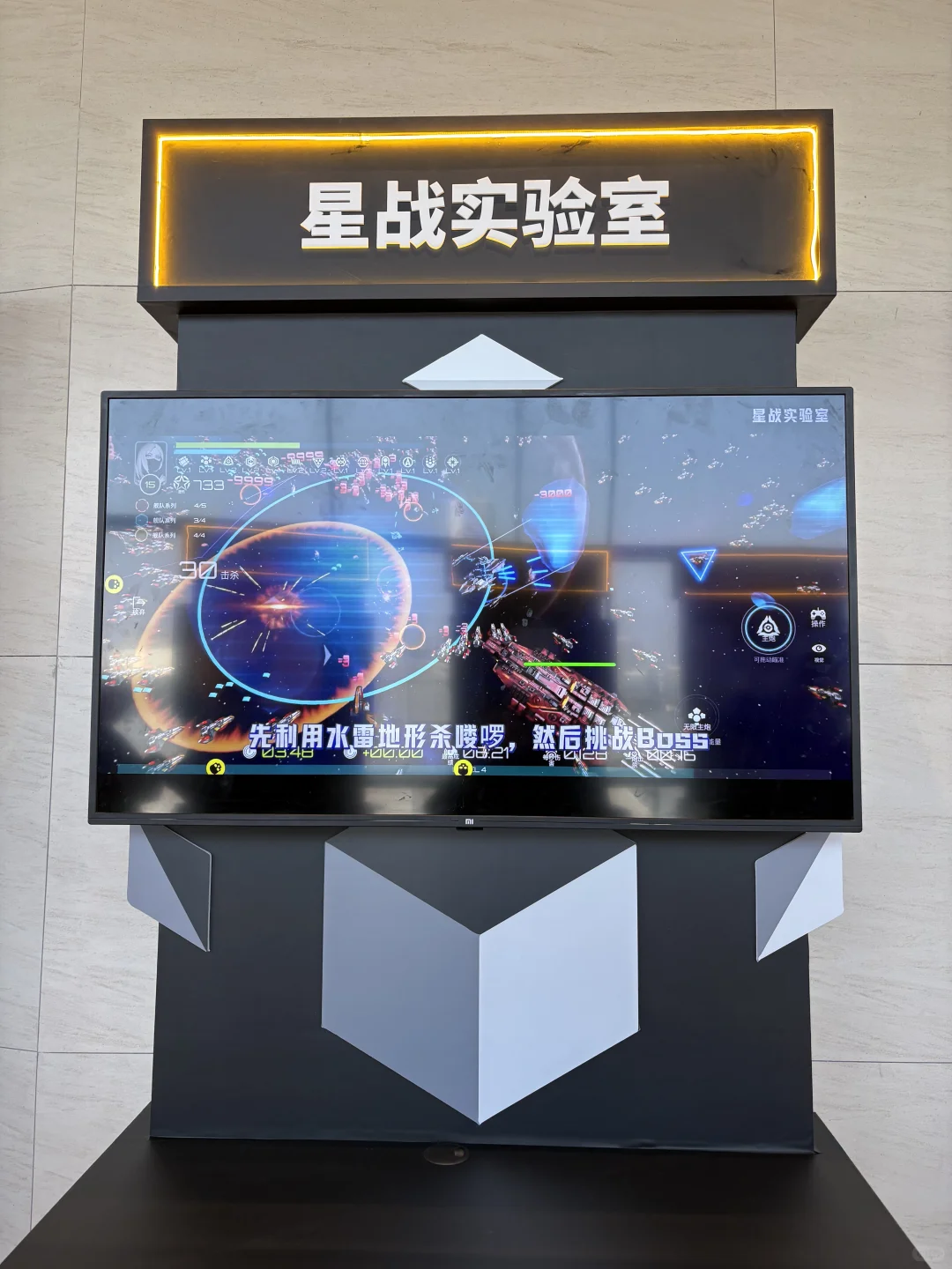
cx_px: 476
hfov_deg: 53.1
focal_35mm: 26
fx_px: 953
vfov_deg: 67.3
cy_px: 634
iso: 64
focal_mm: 5.96
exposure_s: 1/121
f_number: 1.6
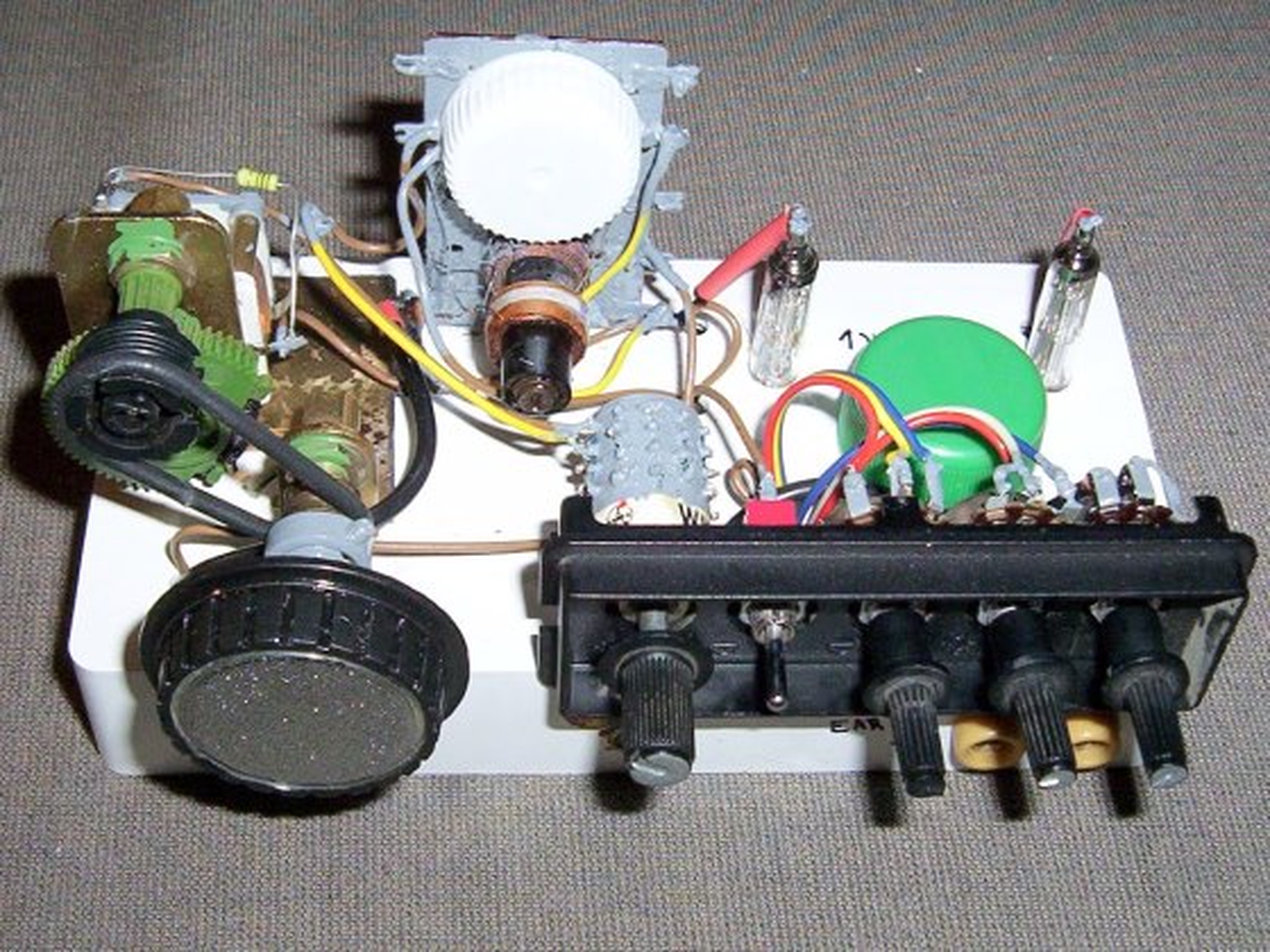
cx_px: 635
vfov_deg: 36.8
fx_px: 1431
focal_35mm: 39
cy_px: 476
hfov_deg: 47.9
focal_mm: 5.26
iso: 140
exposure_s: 1/60
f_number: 3.84
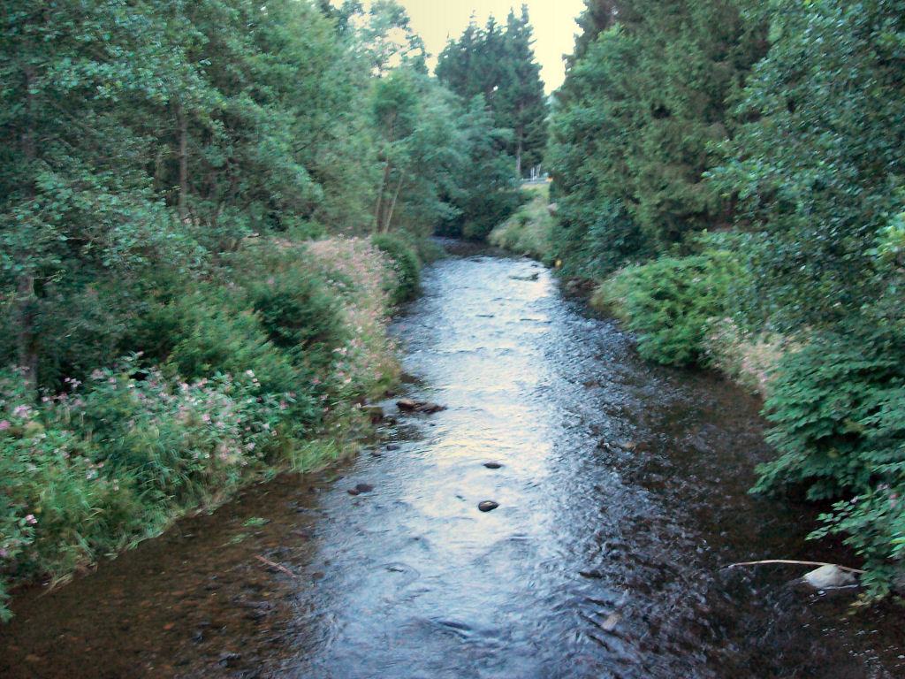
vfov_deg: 39.7
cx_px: 452
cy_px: 340
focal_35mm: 36
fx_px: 941
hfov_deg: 51.4
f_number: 2.7
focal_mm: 6
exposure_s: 1/8
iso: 174
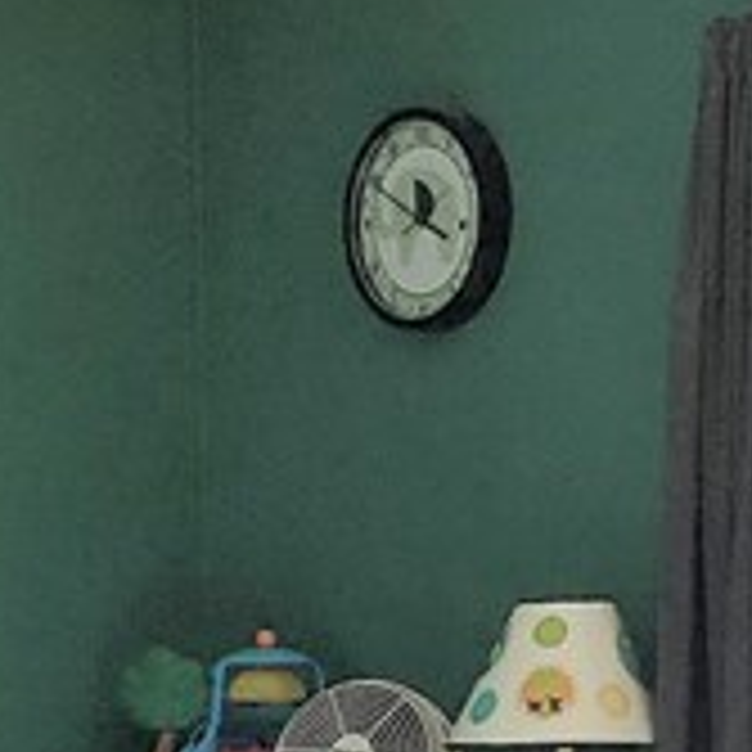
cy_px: 1421
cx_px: 329
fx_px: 3736
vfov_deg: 10.7
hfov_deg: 11.5
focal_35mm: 152
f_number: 1.8
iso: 40
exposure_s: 1/17
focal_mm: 3.99
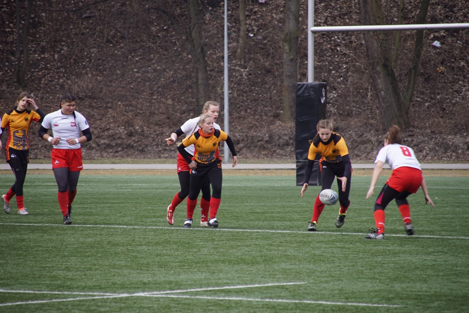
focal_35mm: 300
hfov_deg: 6.9
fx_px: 3909
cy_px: 156
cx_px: 234
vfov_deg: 4.6
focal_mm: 200
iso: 250
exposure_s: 1/320
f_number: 6.3
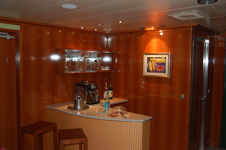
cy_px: 75
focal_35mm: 34
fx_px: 216
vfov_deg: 38.3
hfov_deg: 55.2
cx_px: 113
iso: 400
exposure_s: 1/60
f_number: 3.8
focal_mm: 23
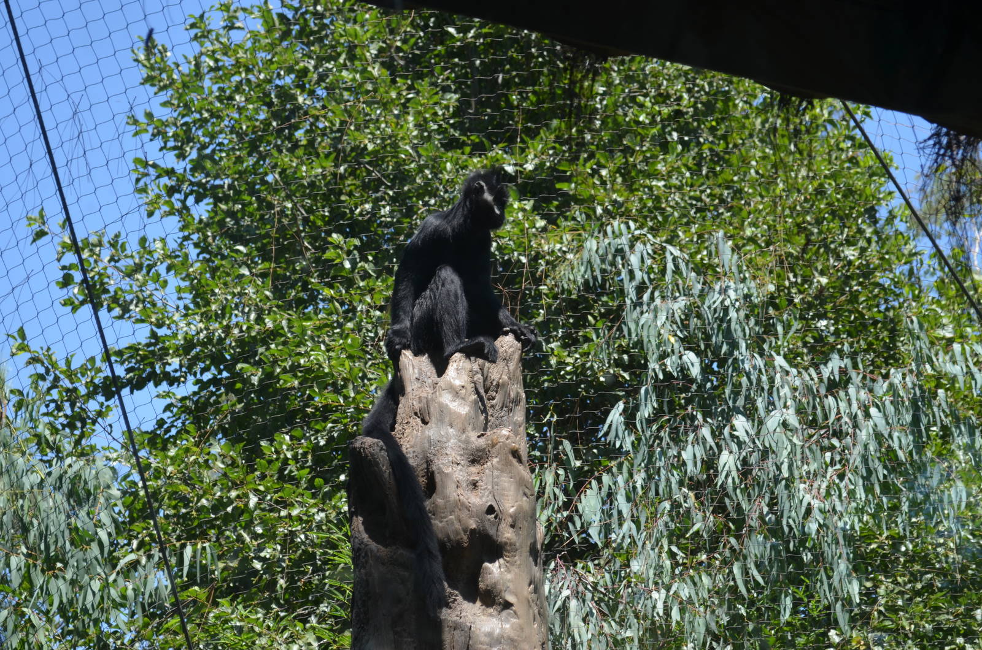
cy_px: 325
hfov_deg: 24.7
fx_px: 2246
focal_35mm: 82
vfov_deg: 16.5
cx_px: 491
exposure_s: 1/200
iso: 200
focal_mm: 55
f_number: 8
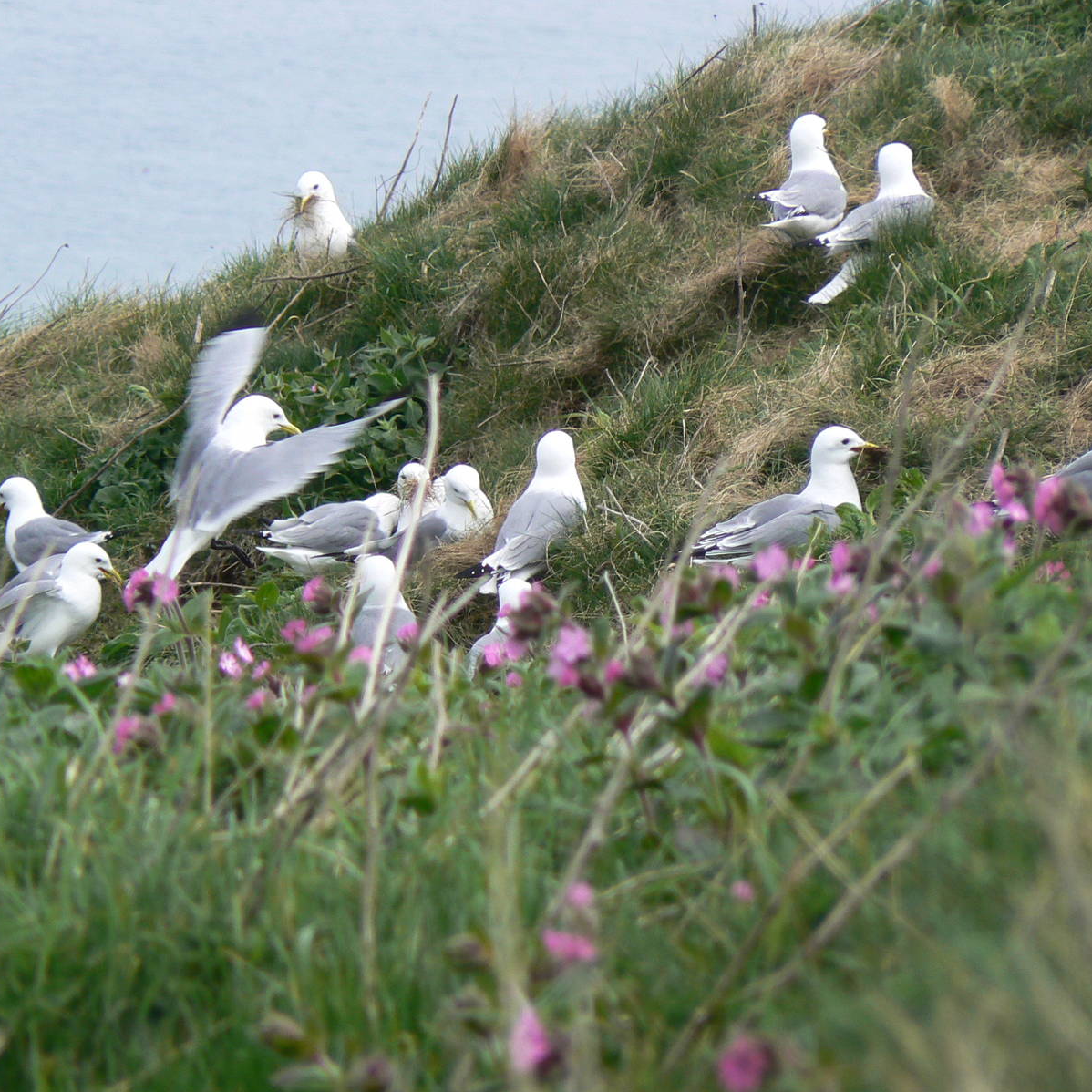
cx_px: 441
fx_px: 18202
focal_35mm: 510
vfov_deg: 3.4
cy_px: 546
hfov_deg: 3.4
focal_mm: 72
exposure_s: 1/400
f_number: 5.6
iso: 80
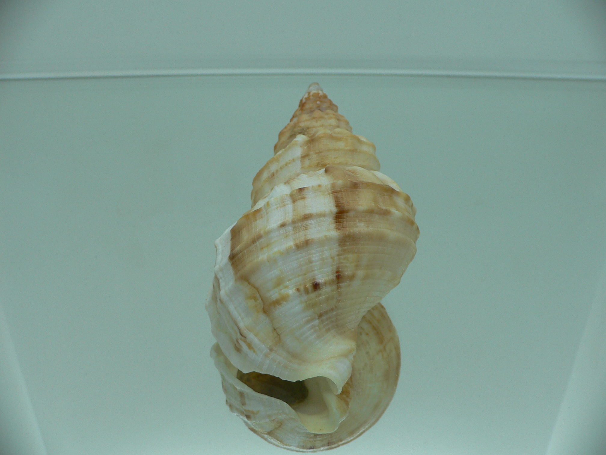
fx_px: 613
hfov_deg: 52.6
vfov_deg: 40.7
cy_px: 228
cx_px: 303
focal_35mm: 35
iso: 80
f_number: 2.8
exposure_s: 1/80
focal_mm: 4.6
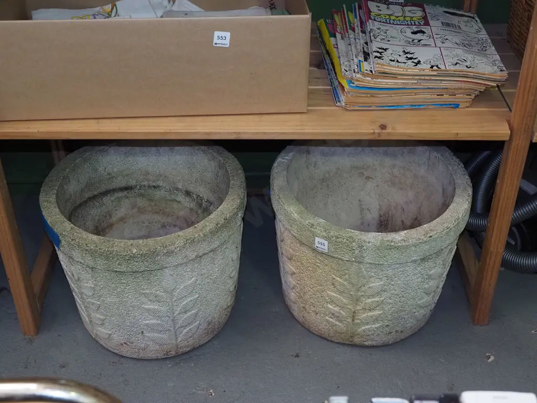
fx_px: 745
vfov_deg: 30.3
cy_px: 202
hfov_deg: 39.7
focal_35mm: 48
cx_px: 268
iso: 2000
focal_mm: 24
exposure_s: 1/160
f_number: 5.6
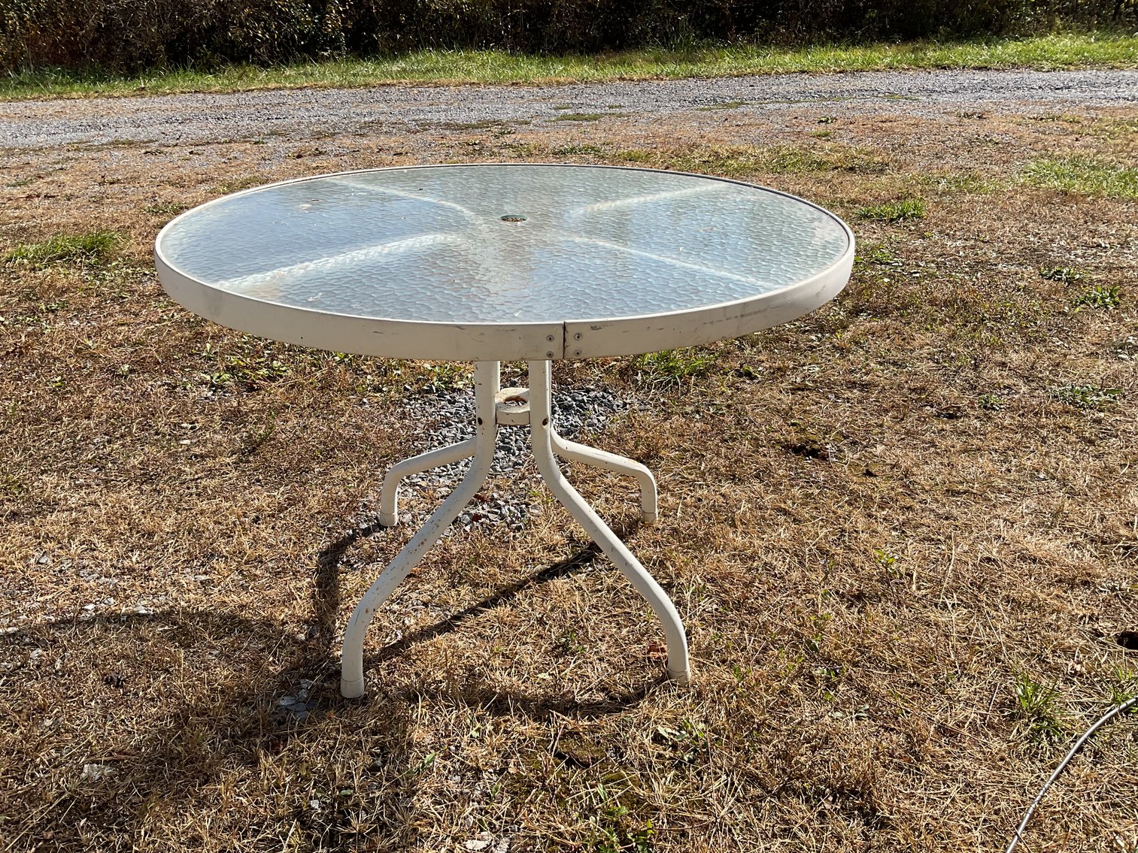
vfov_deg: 48.2
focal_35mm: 29
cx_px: 569
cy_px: 426
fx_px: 953
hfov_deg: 61.7
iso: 16
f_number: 1.8
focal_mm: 3
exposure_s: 1/1534
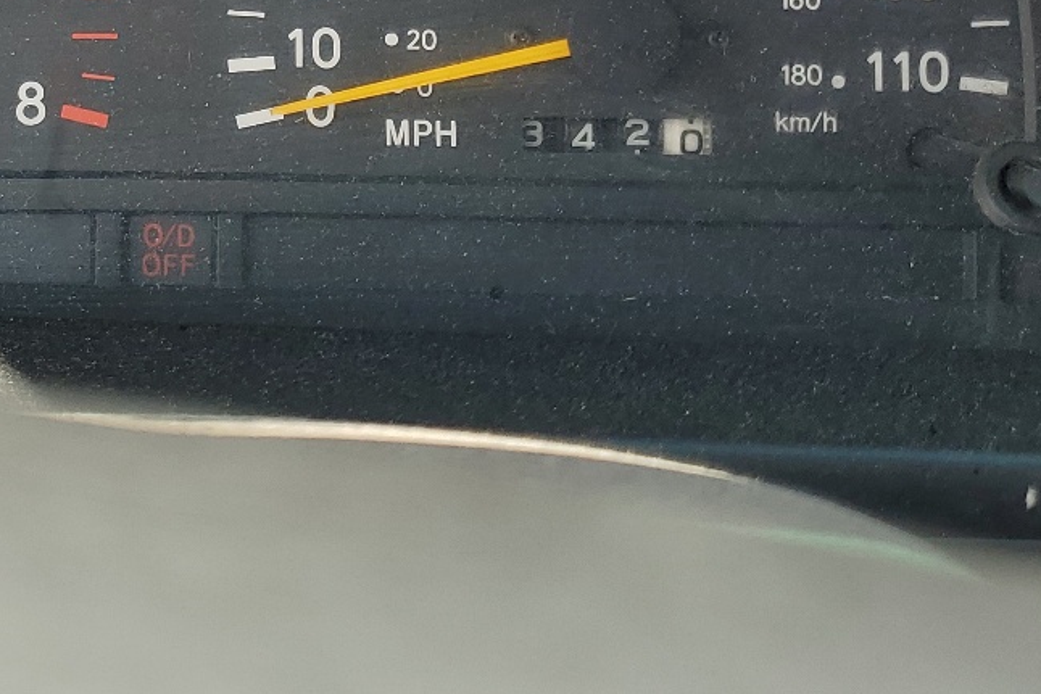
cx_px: 153
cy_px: -127
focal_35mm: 67
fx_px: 1938
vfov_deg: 19.2
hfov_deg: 29.1
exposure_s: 1/455
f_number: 1.5
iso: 50
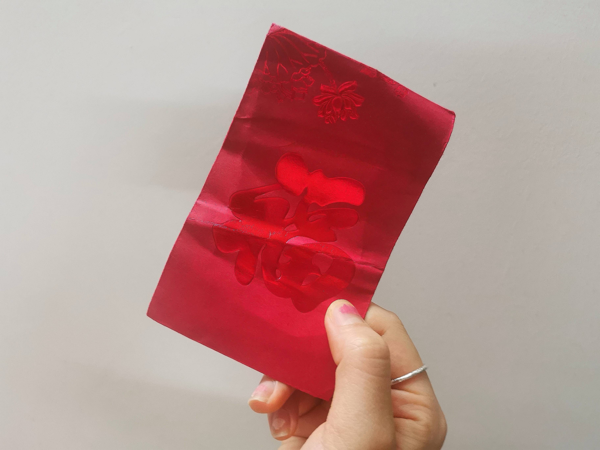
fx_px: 468
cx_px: 300
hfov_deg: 65.3
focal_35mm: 27
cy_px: 225
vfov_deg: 51.4
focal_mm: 5.58
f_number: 1.8
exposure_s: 1/33.3
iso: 320
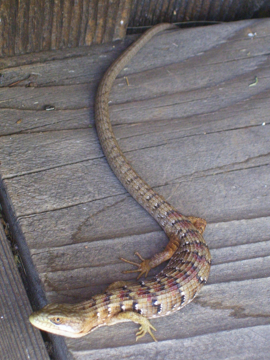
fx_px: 1217
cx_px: 132
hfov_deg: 12.7
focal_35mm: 117
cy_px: 172
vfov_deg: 16.8
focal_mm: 18
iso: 400
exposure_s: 1/60
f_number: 4.6
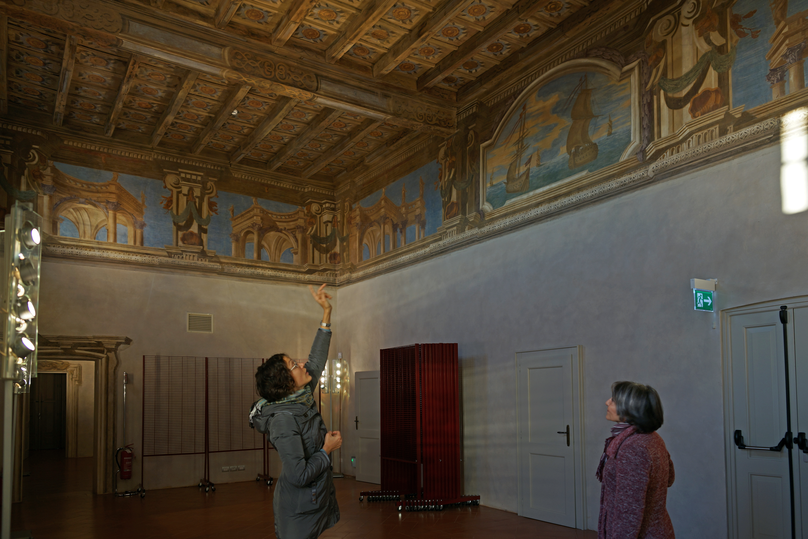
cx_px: 404
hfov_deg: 73.7
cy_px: 270
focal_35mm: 24
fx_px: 539
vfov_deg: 53.1
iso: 100
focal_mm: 24
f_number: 2.8
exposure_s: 1/40
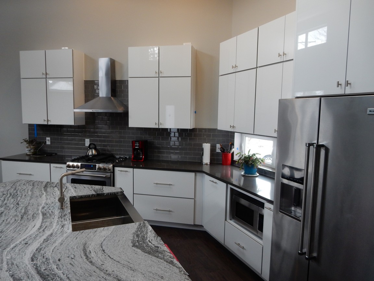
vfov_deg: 54.9
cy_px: 140
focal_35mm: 25
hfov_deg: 69.4
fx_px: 270
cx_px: 187
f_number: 3.7
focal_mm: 4.5
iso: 180
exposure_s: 1/30
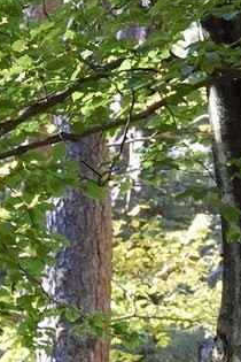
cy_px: 1119
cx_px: -522
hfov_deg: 1.6
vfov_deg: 2.4
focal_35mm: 840
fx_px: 8434
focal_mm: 110
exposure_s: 1/50
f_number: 10
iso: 800
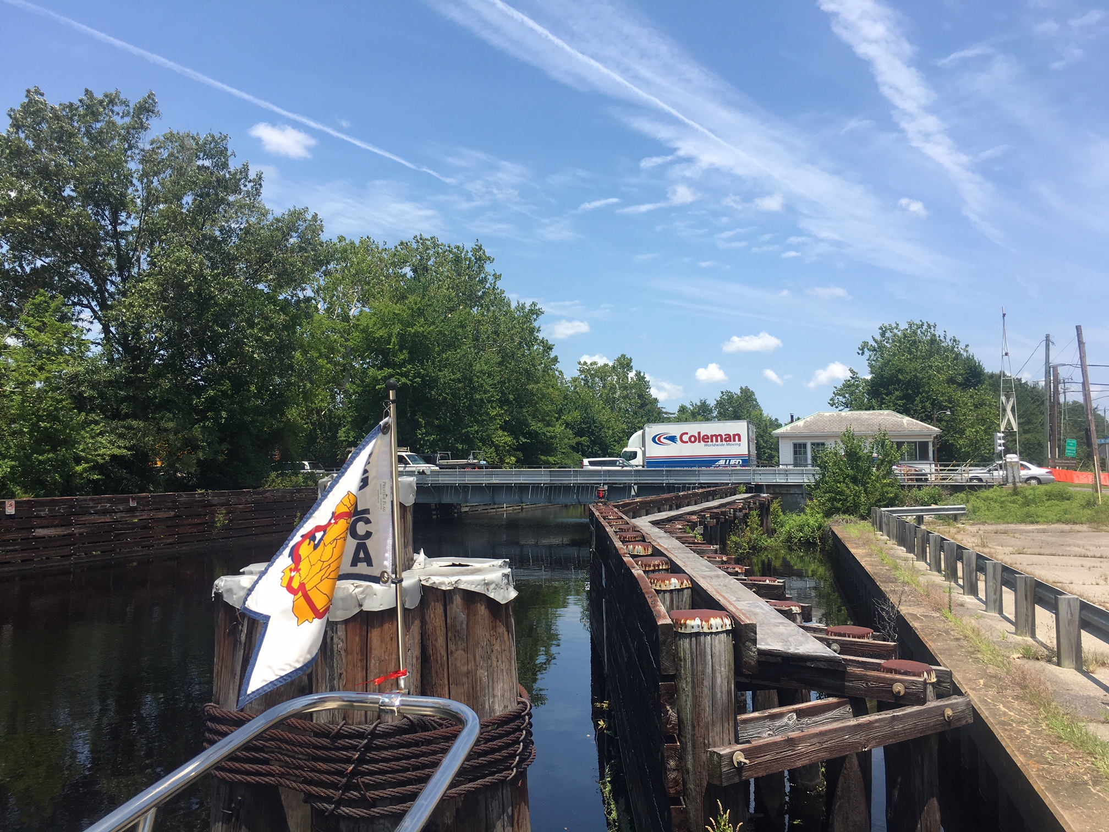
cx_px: 554
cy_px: 416
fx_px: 929
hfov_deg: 61.7
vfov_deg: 48.2
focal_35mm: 29
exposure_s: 1/1221
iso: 25
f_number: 2.2
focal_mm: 4.15
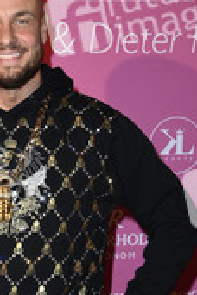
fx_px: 919
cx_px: -24
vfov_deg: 17.9
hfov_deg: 12.0
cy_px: 274
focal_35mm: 112
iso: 500
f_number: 5.6
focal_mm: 48
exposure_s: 1/250
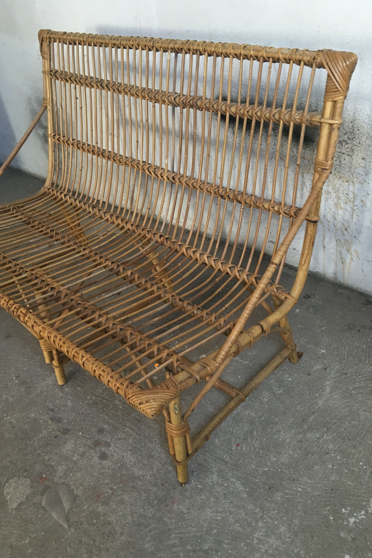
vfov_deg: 60.3
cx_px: 200
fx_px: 481
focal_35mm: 31
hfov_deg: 42.3
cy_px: 284
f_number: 2.2
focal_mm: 4.15
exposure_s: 1/33
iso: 125
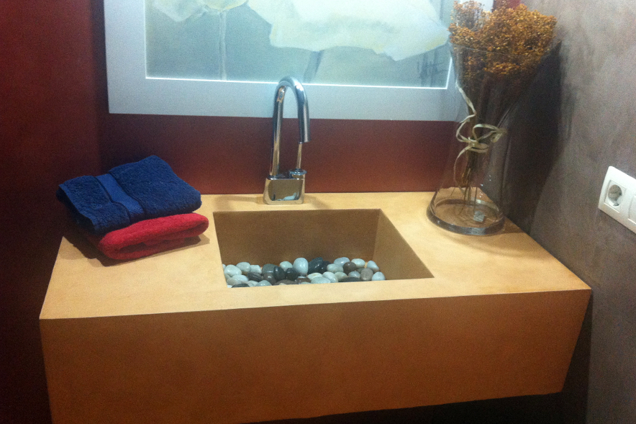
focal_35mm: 37
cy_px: 214
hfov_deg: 51.9
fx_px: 654
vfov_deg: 35.9
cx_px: 318
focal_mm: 3.85
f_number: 2.8
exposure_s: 1/15
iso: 320
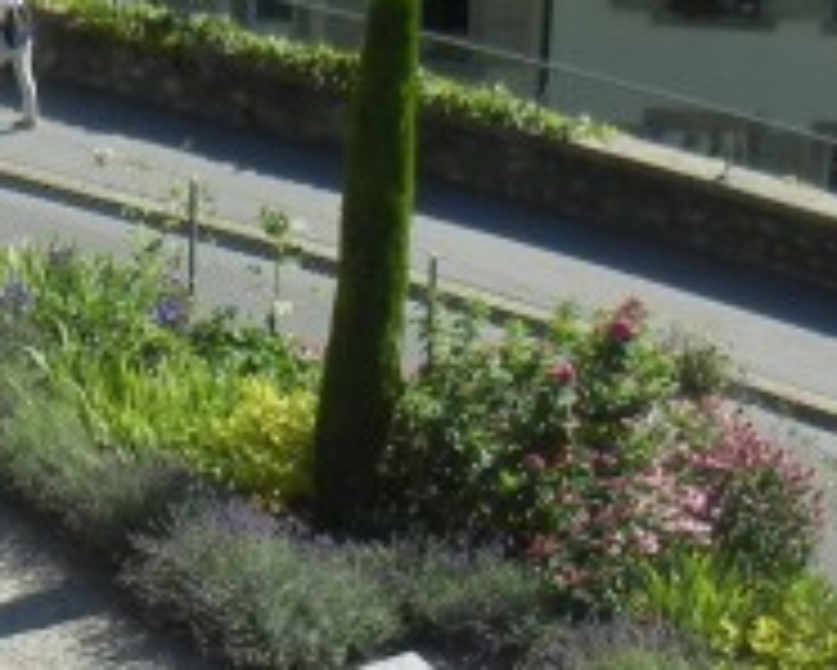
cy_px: 683
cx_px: 40
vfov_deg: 9.5
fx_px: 3990
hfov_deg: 11.9
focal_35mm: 161
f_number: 3.5
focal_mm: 5.4
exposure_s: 1/908
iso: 160
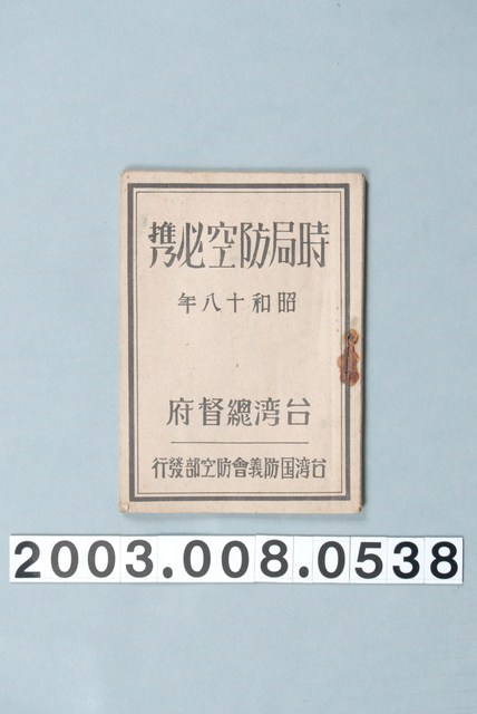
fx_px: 1636
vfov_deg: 24.6
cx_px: 238
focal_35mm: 82
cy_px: 357
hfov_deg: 16.6
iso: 200
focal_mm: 55
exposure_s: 1/125
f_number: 8
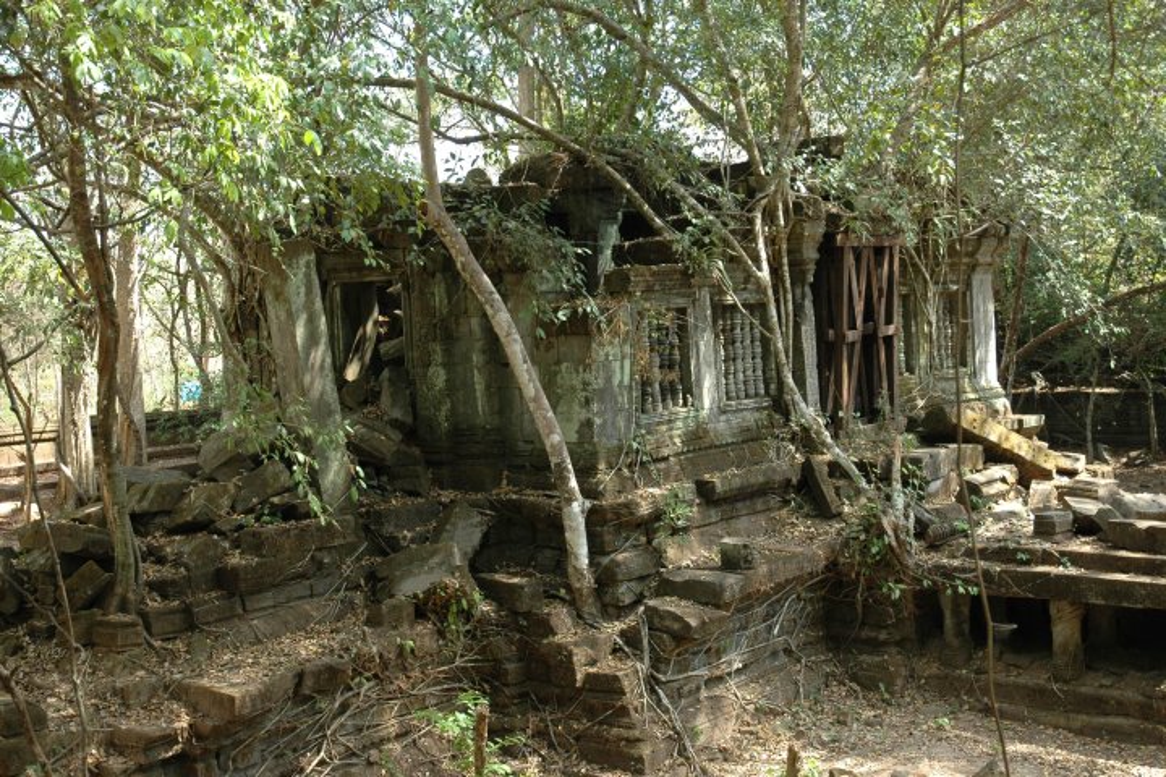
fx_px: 1506
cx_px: 583
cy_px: 388
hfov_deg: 42.3
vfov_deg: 28.9
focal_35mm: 46
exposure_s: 1/100
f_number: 5
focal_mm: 31
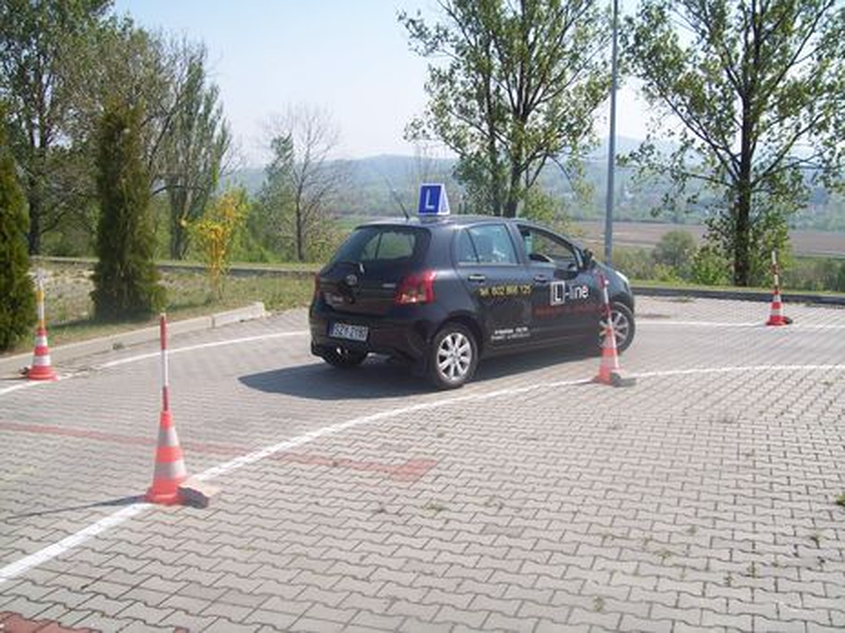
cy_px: 316
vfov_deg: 39.7
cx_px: 422
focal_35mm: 36
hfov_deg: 51.4
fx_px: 879
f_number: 4.8
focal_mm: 6
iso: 80
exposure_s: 1/394
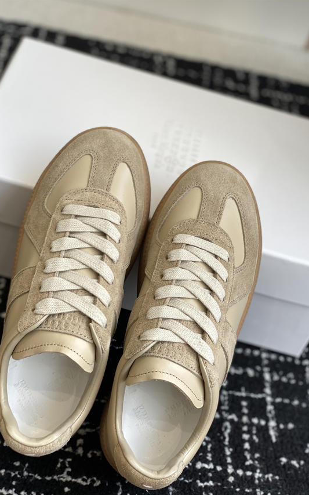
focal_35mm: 56
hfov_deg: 23.1
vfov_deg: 36.3
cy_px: 248
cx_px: 147
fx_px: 755
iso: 20
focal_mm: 6
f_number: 2
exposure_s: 1/123
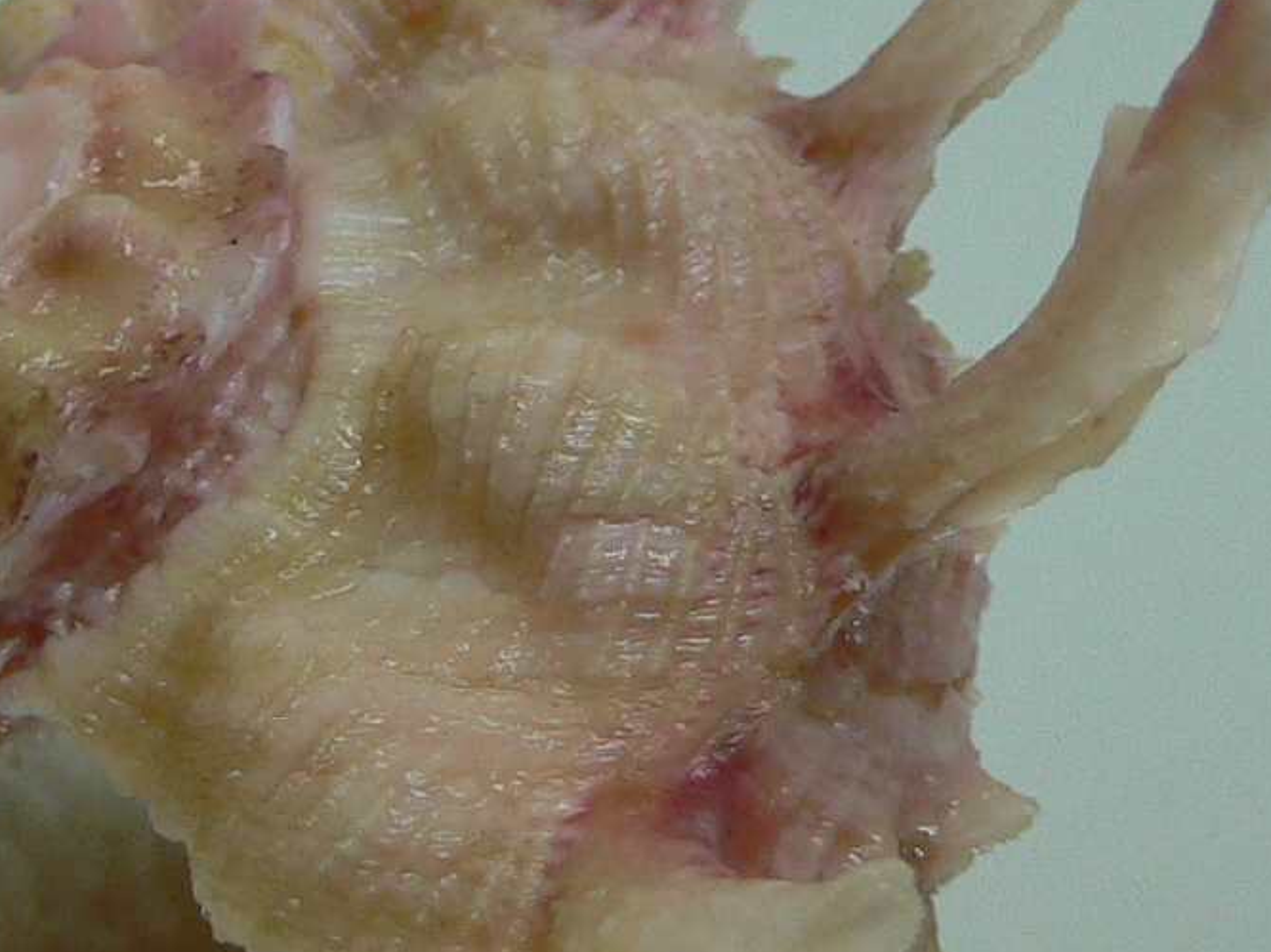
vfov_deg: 13.9
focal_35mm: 106
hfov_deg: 18.3
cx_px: 166
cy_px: 380
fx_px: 3891
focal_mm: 4.6
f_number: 2.8
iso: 100
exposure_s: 1/60
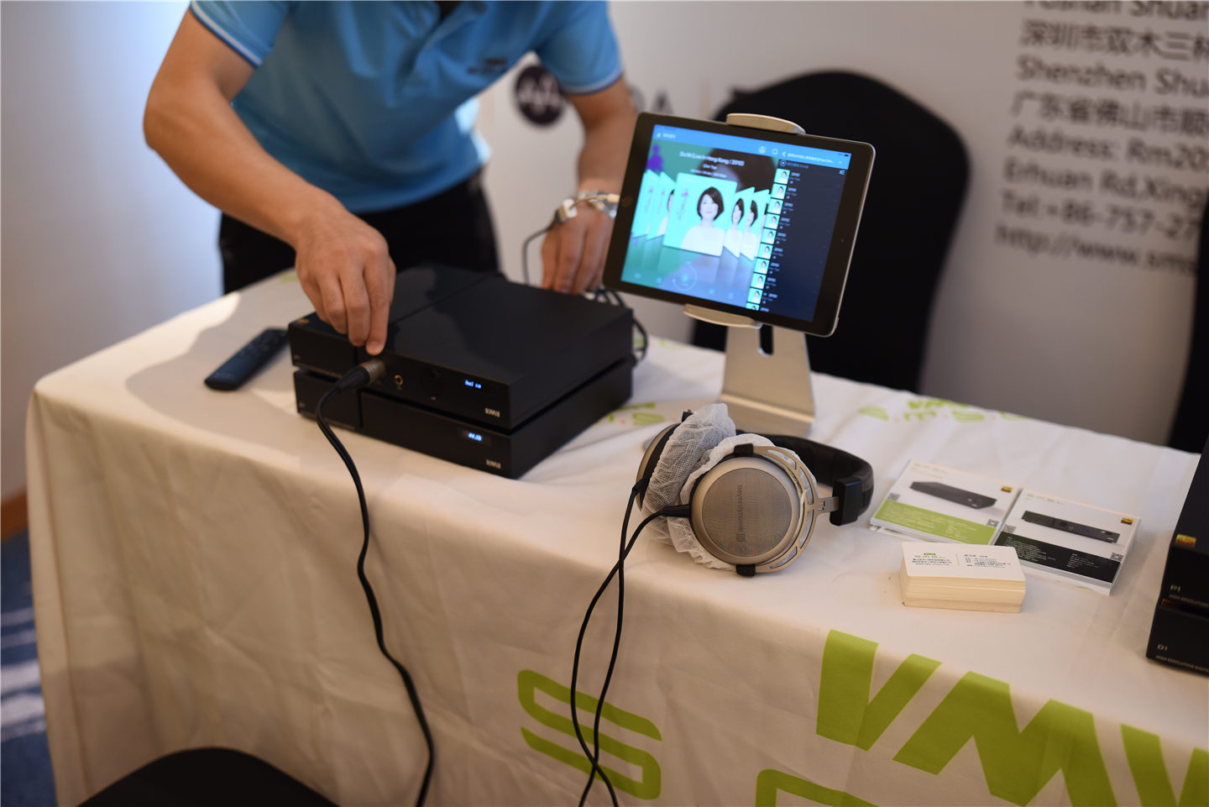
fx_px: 1344
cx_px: 604
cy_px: 404
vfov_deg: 33.4
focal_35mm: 40
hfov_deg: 48.4
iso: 500
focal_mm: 40
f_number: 1.8
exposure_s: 1/80
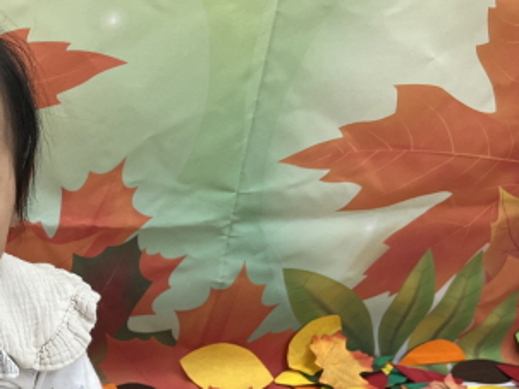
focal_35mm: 62
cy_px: 270
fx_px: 929
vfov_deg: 23.5
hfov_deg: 28.0
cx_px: -74
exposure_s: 1/120
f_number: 1.6
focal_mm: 5.1
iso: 80
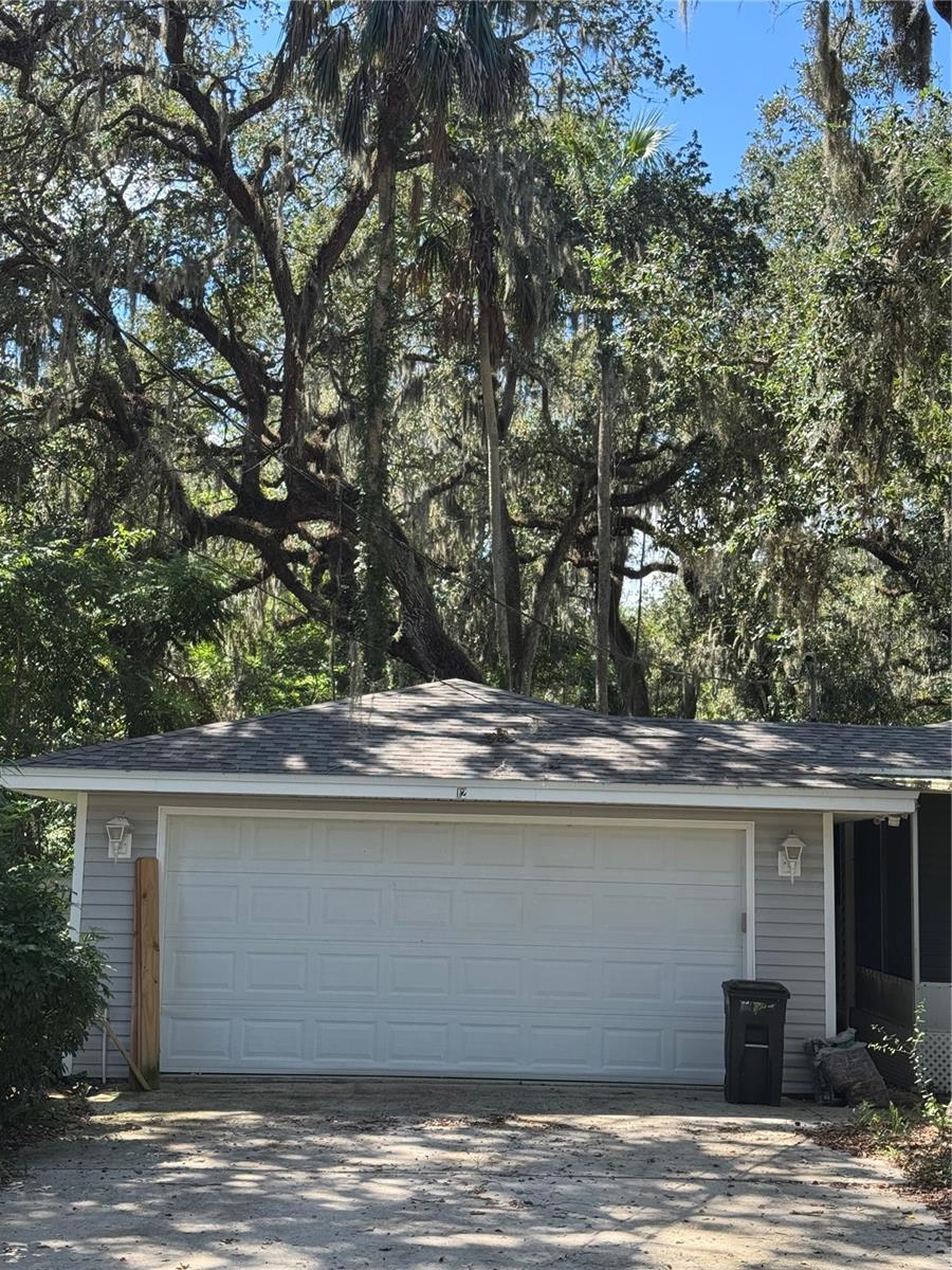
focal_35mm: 48
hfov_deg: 30.3
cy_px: 635
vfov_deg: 39.7
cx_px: 476
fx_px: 1760
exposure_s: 1/672
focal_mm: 6.76
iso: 64
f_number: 1.78
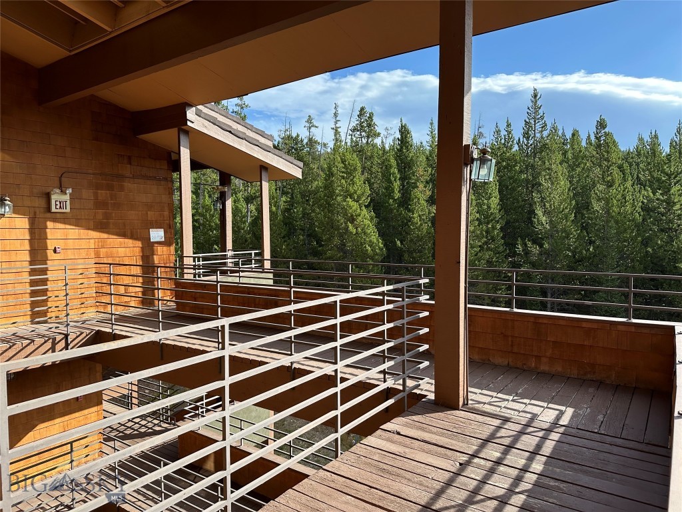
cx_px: 341
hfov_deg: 71.6
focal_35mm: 24
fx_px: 473
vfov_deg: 56.8
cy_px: 256
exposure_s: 1/1779
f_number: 1.78
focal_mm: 6.86
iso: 80
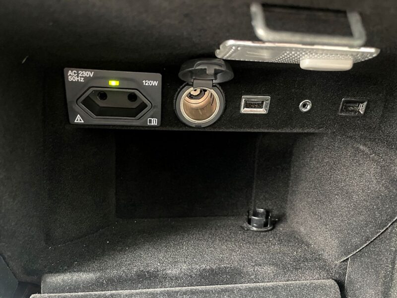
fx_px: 298
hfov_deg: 67.3
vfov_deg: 53.1
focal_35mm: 26
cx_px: 198
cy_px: 149
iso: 1000
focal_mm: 4.2
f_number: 1.6
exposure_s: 1/30
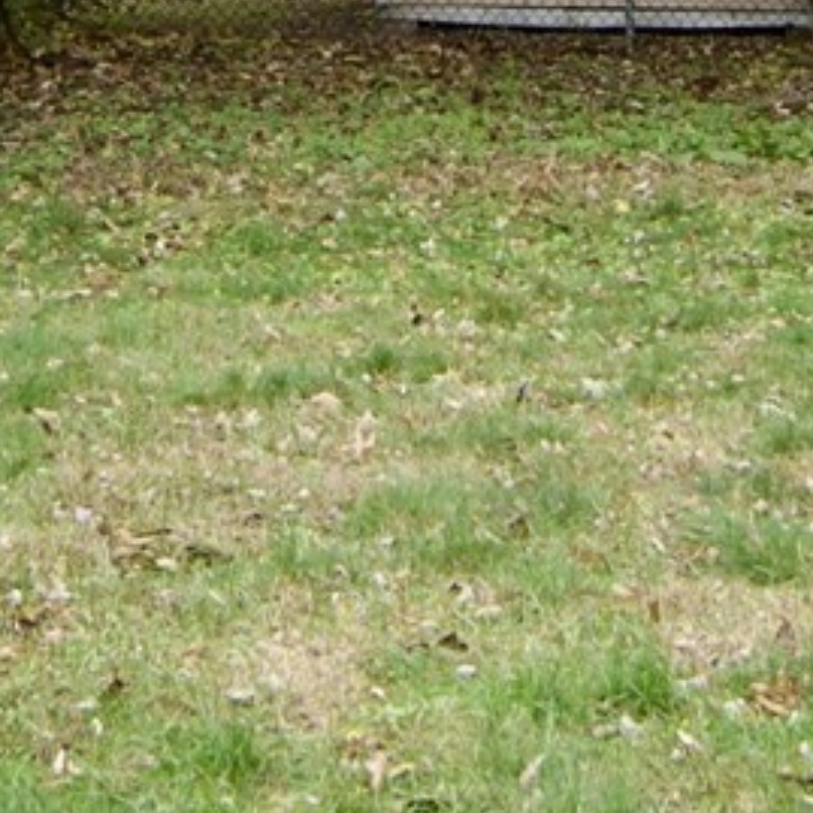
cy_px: -337
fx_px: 3614
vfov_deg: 12.3
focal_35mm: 136
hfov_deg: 12.8
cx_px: 384
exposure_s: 1/200
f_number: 7.1
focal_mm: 14
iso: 320
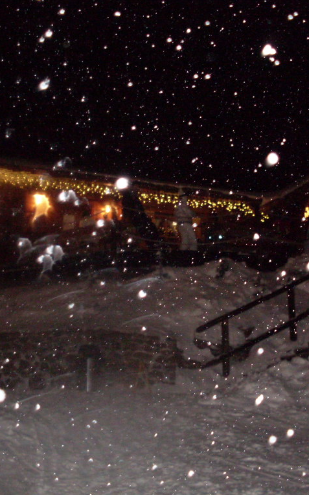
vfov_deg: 37.5
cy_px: 248
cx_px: 141
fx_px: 728
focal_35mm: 54
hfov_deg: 24.0
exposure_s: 1/45
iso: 240
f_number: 2.8
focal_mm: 6.3
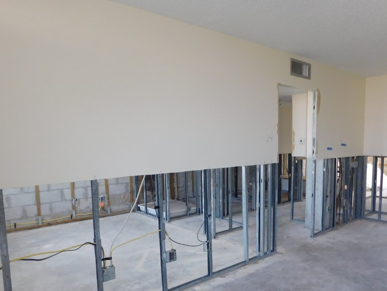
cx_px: 216
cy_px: 176
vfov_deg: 49.4
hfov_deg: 63.2
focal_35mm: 28
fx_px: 313
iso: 125
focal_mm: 4
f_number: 3
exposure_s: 1/30
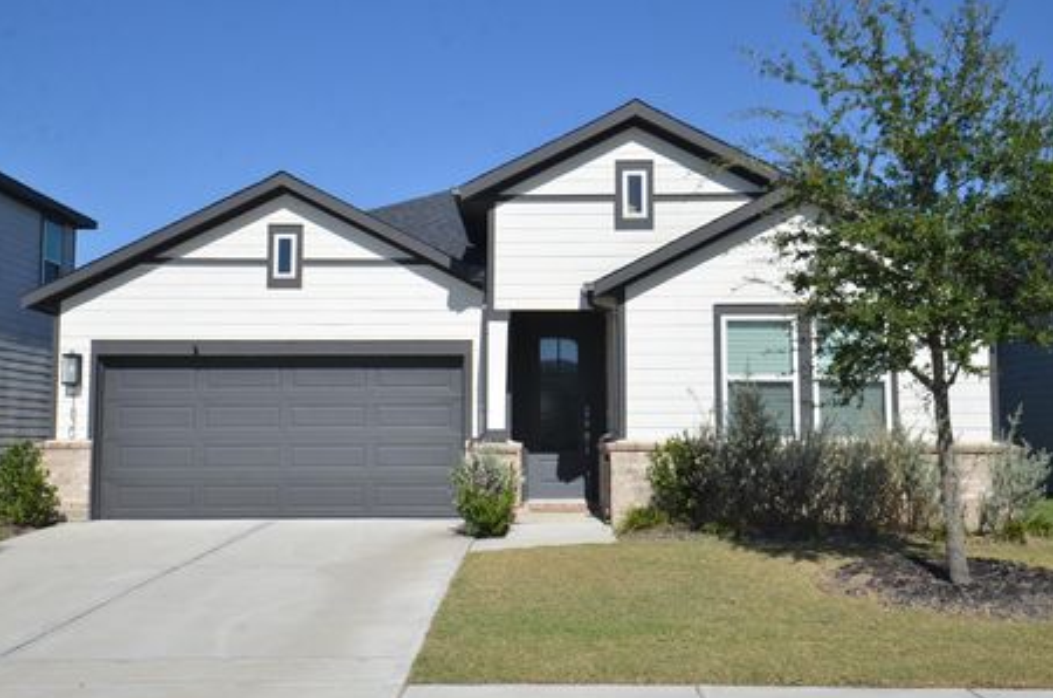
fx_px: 1168
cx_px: 526
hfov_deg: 48.5
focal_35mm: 40
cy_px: 348
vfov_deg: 33.3
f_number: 11
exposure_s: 1/500
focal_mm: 24
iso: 320
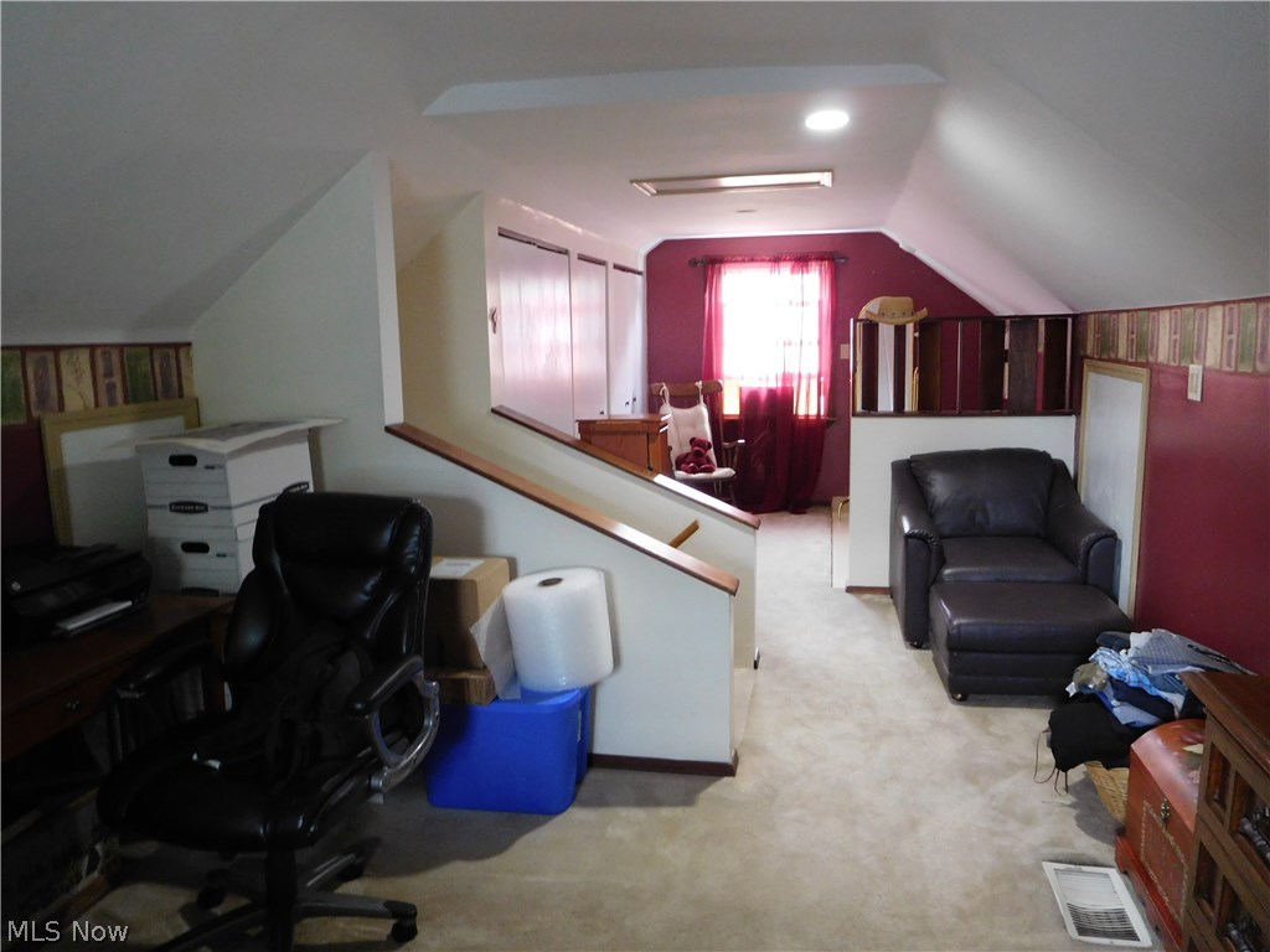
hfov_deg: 69.4
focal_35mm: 25
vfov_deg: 54.9
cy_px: 476
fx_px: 917
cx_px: 635
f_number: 3.4
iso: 400
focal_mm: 4.5
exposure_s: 1/8
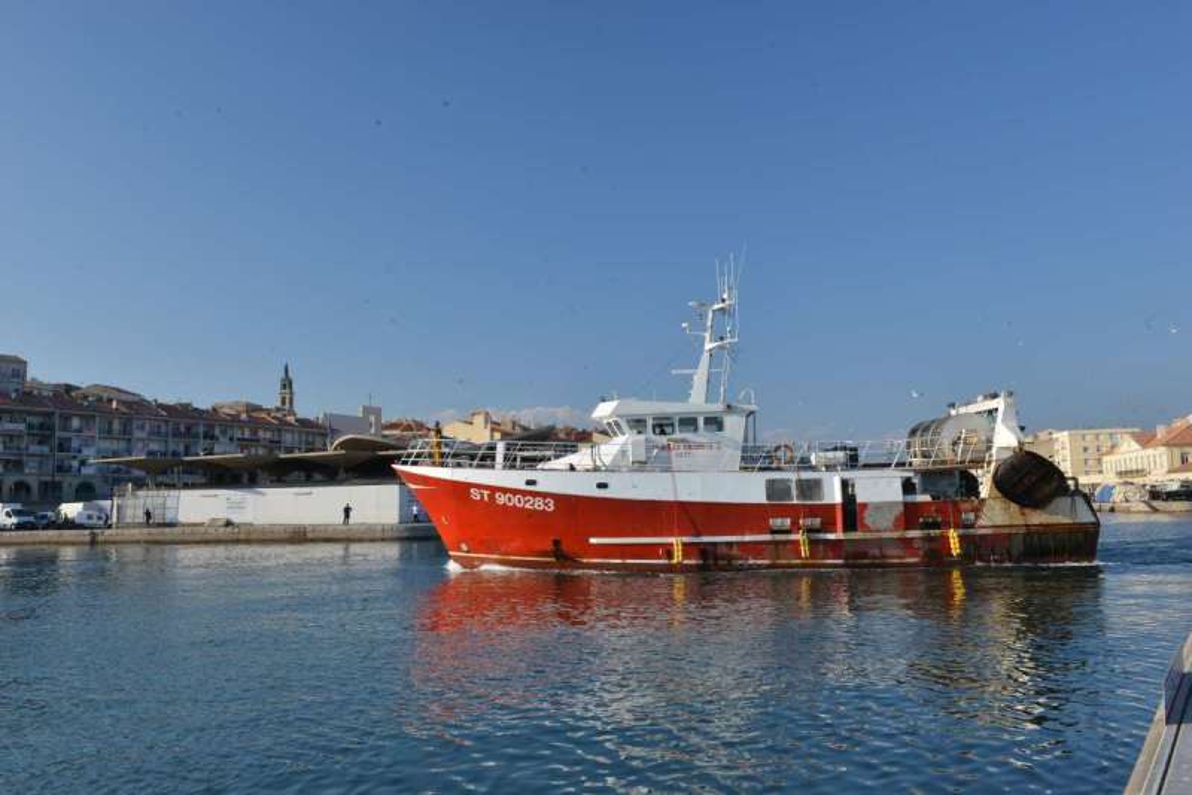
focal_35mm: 29
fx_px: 961
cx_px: 596
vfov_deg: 45.0
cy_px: 398
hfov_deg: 63.6
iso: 1000
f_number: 18
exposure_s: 1/200
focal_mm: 29
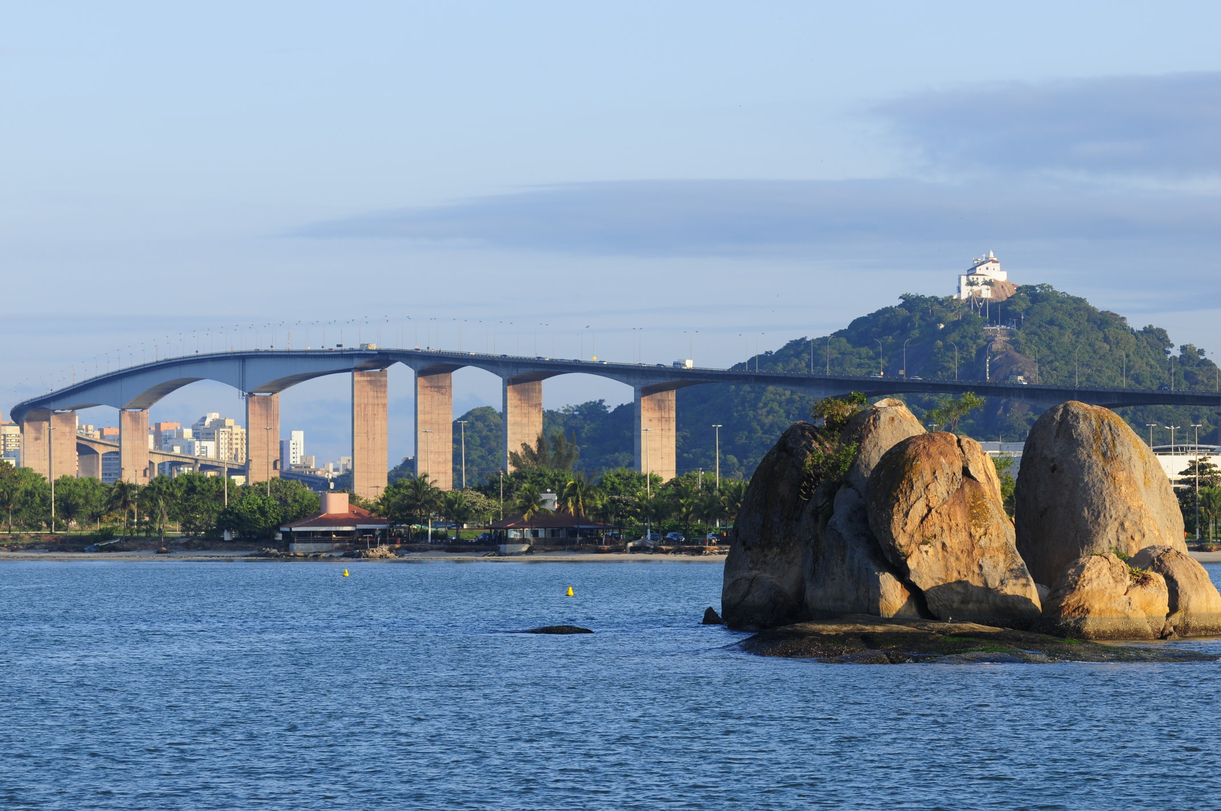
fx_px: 5335
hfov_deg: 13.1
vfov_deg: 8.7
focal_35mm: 158
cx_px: 610
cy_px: 406
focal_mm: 105
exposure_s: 1/500
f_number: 5.6
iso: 200
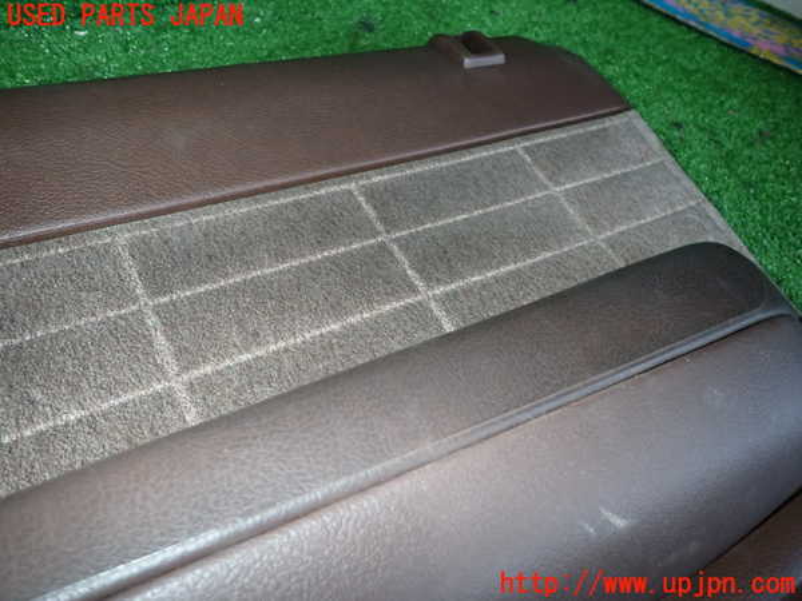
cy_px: 300
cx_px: 401
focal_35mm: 25
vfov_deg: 54.9
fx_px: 579
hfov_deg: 69.4
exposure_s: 1/30
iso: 250
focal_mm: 4.5
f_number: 5.6
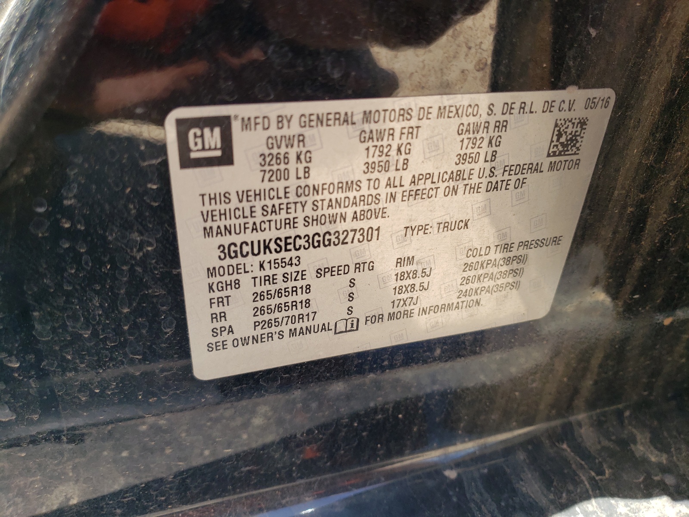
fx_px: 518
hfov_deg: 67.3
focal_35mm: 26
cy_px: 258
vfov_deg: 53.1
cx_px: 344
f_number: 1.5
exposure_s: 1/270
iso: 50
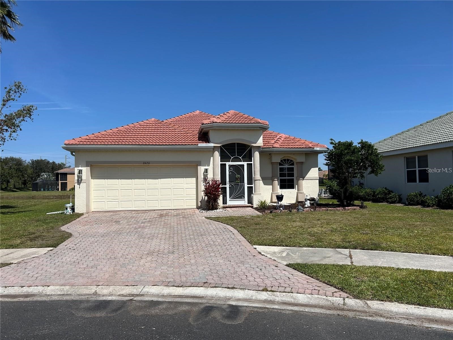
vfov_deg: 53.1
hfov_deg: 67.3
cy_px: 170
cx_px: 226
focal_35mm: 26
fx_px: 340
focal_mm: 5.7
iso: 50
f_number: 1.5
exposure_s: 1/7463
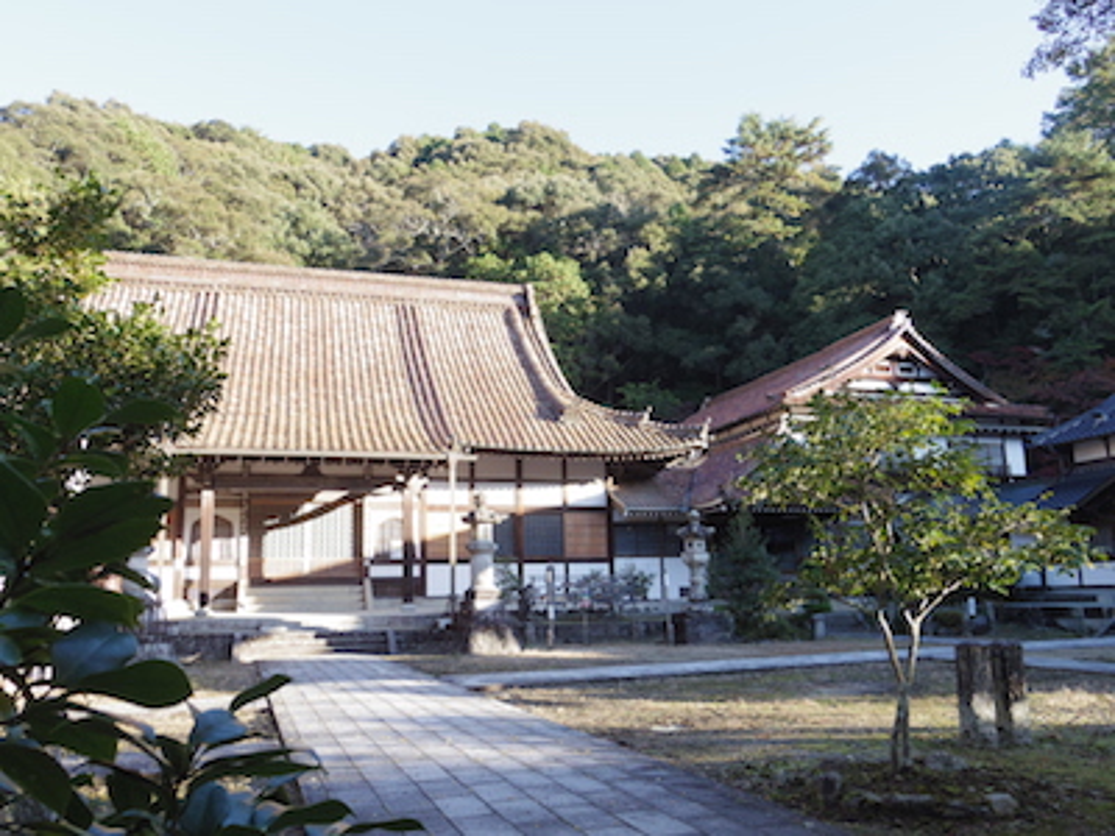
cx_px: 558
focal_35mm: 27
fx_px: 870
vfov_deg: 51.4
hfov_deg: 65.3
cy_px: 418
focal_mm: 5
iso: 200
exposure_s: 1/250
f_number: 2.8
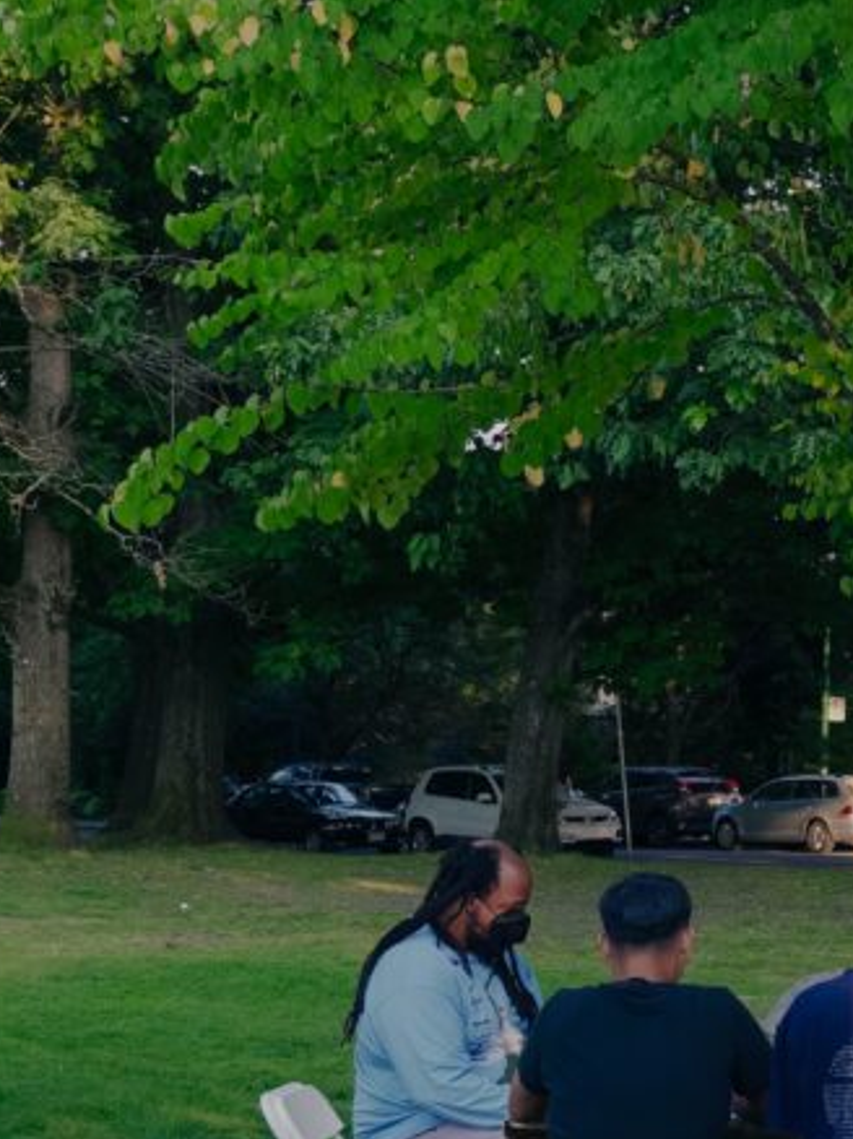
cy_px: 844
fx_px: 2664
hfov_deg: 16.7
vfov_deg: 23.9
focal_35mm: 81
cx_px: 1248
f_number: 4
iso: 160
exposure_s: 1/100
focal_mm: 24
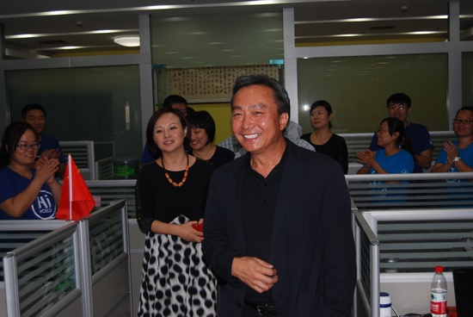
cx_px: 236
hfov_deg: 42.3
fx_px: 612
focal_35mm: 46
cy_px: 158
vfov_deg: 29.0
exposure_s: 1/60
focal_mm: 31
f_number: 4.5
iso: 200
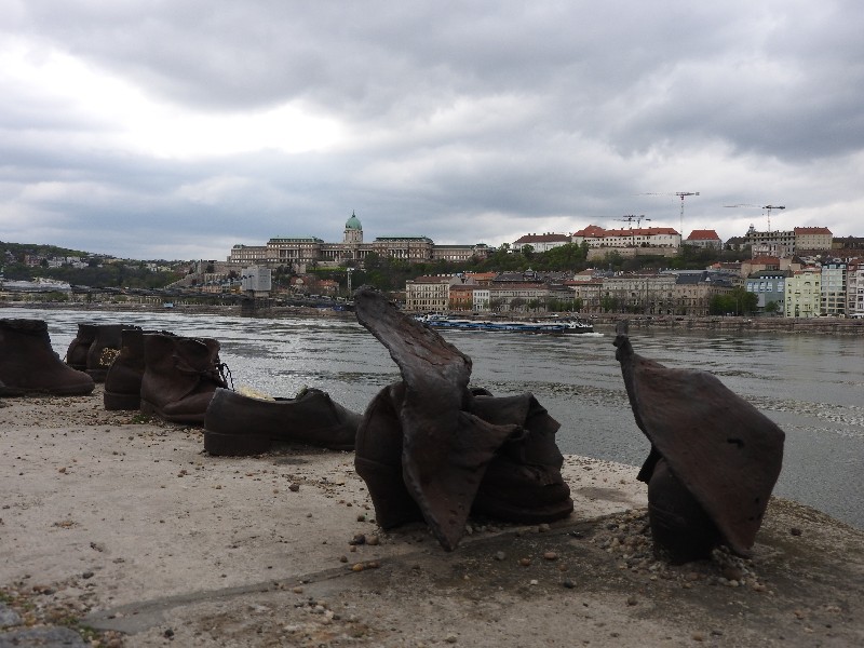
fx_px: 824
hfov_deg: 55.4
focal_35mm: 33
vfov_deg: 42.9
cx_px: 432
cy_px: 324
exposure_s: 1/500
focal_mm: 5.9
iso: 100
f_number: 3.6
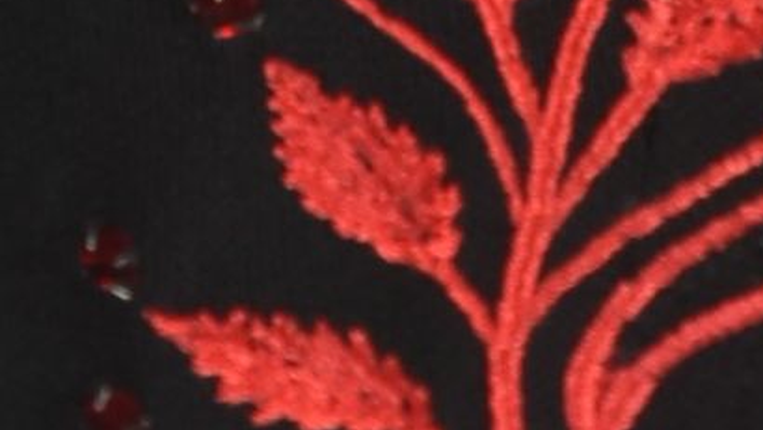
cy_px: -1577
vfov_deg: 1.6
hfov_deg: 2.8
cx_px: 863
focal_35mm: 757
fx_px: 15321
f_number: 11
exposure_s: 1/60
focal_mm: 66
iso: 320
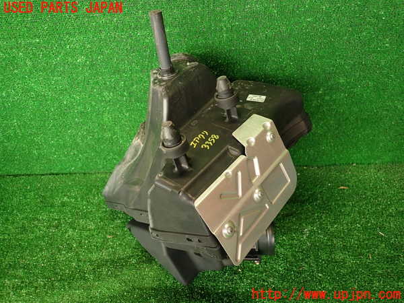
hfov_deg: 69.4
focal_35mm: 25
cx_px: 202
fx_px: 292
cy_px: 152
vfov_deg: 54.9
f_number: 2
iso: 200
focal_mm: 4.5
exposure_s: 1/60
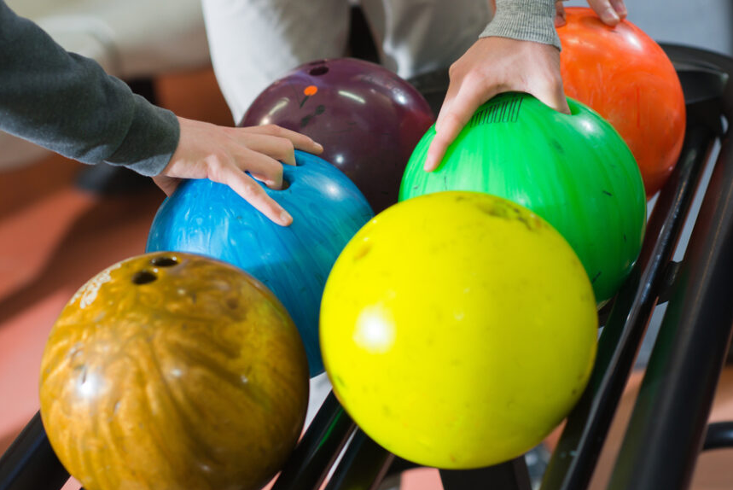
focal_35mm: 95
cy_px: 239
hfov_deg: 21.4
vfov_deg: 14.4
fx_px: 1936
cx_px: 347
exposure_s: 1/80
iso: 250
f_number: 2.8
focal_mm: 85
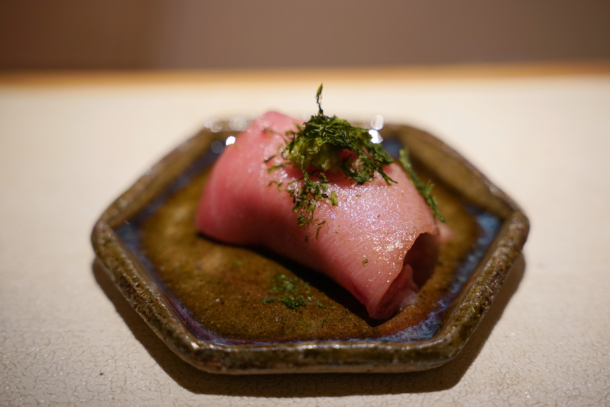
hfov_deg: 27.0
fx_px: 1271
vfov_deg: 18.2
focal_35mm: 75
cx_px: 305
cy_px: 204
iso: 1600
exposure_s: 1/80
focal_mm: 75
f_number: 3.5
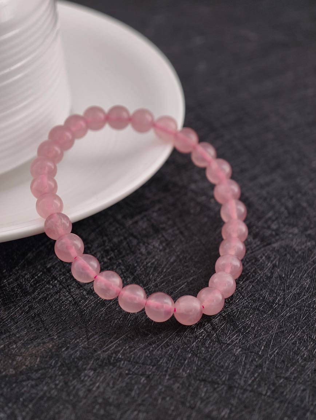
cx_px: 158
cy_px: 210
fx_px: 1032
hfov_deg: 17.4
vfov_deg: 23.0
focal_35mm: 85
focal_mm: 22.48
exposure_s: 1/160
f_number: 2.67
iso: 125
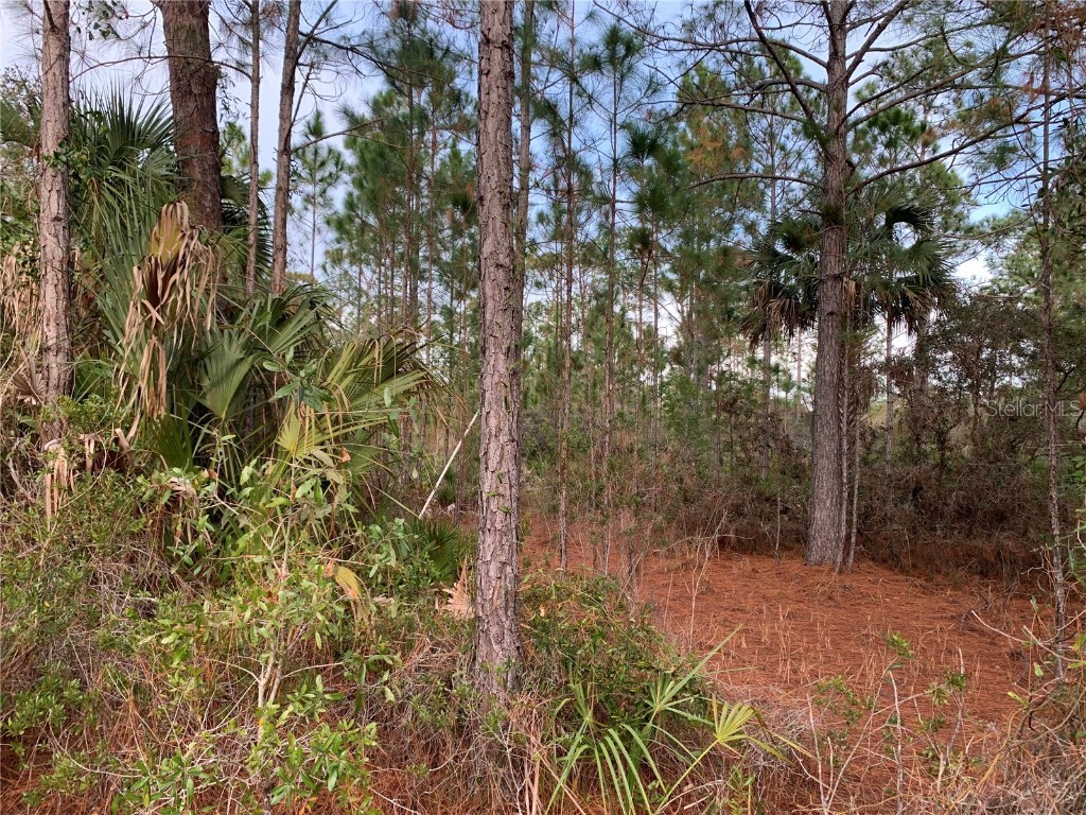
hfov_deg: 67.3
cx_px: 543
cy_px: 408
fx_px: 816
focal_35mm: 26
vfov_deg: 53.1
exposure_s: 1/121
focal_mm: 4.25
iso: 25
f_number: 1.8
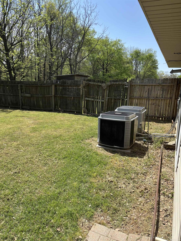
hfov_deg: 53.1
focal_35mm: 26
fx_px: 181
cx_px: 90
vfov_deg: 67.3
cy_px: 120
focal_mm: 5.96
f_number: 1.6
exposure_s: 1/1845
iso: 50
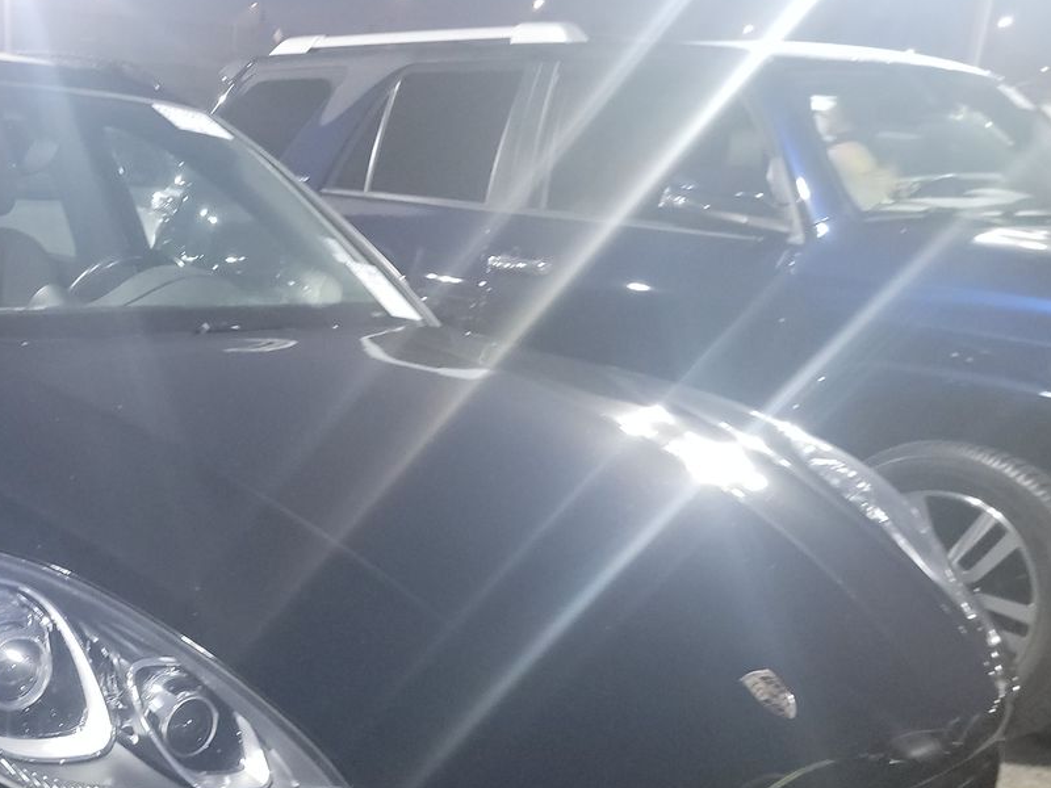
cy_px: 728
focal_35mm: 48
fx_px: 1457
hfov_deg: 37.6
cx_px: 154
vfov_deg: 28.9
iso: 1298
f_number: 1.8
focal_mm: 6.7
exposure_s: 1/14
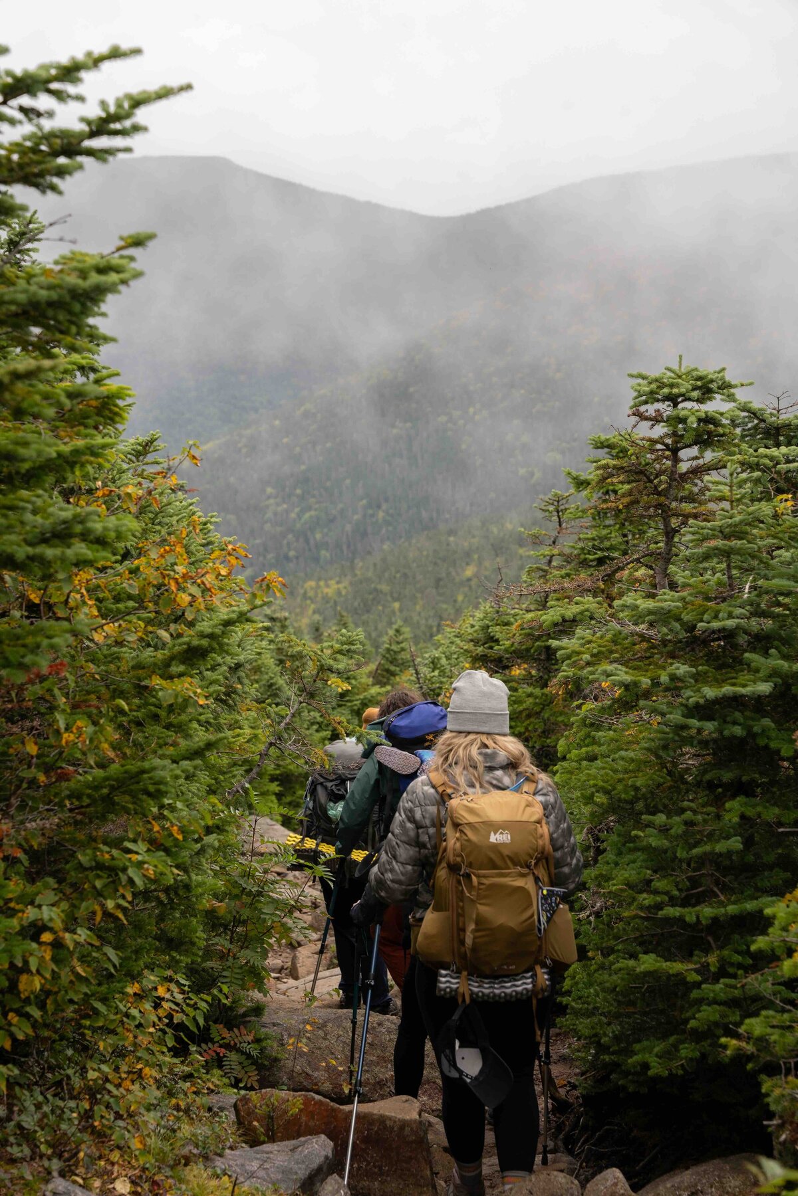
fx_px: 2327
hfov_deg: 19.5
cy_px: 598
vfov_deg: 28.8
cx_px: 399
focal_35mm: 70
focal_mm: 70
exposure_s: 1/500
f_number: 5
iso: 400
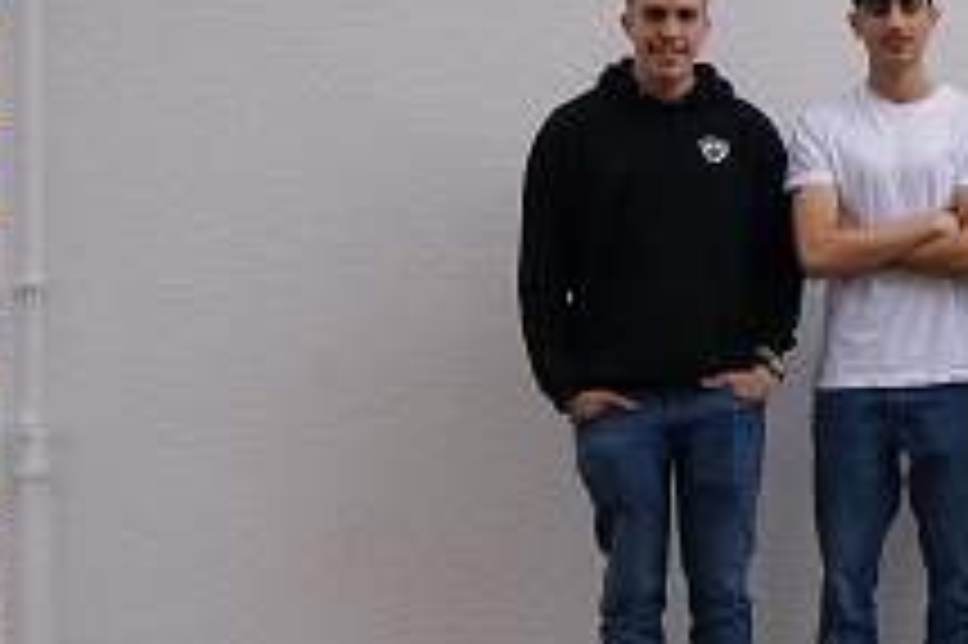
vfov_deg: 16.9
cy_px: 95
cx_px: 1234
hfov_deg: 22.8
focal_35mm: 80
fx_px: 2149
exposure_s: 1/80
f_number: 8
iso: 100
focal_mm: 20
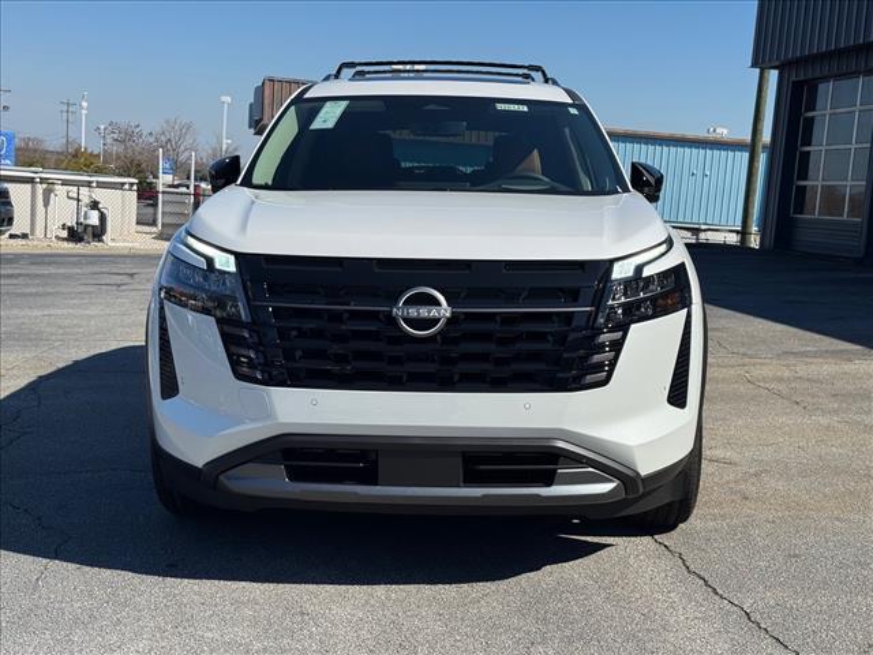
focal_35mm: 48
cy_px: 328
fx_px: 1211
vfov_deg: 30.3
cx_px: 436
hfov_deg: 39.7
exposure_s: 1/6410
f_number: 1.78
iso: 64
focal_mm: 6.76
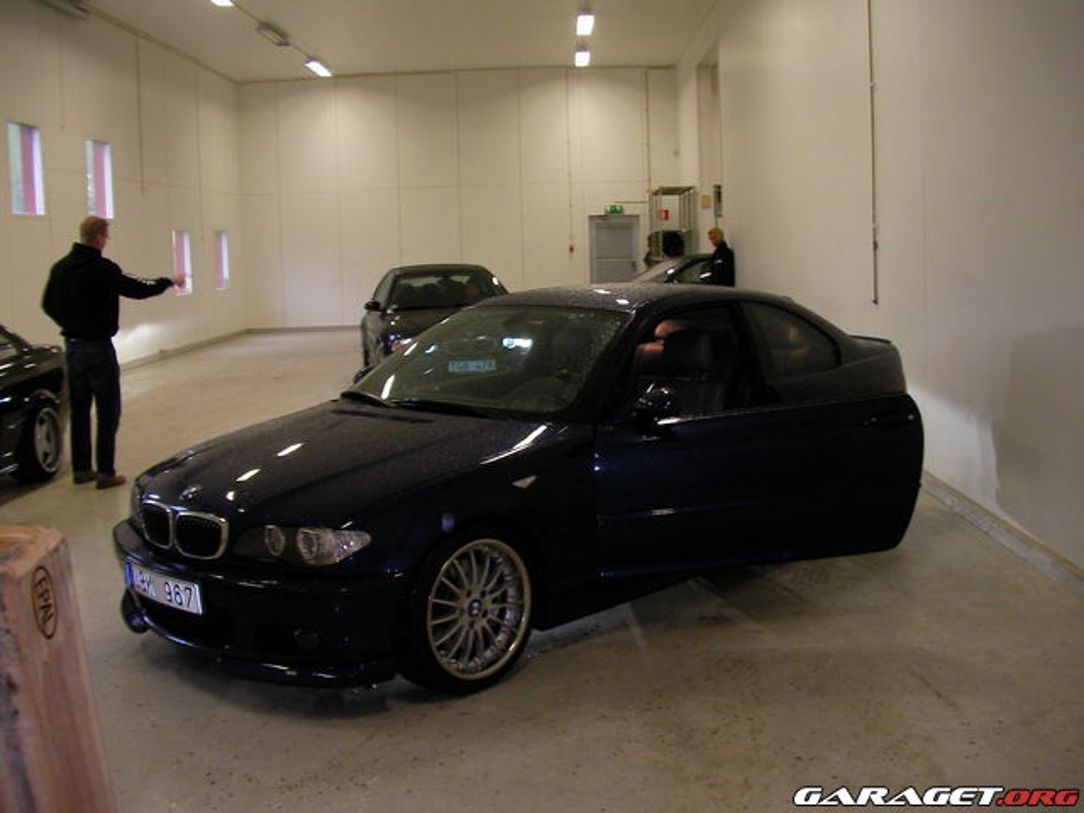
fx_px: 1284
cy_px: 406
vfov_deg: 35.1
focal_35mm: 41
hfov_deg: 45.8
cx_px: 542
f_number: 3.5
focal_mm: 6.3
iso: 136
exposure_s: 1/30
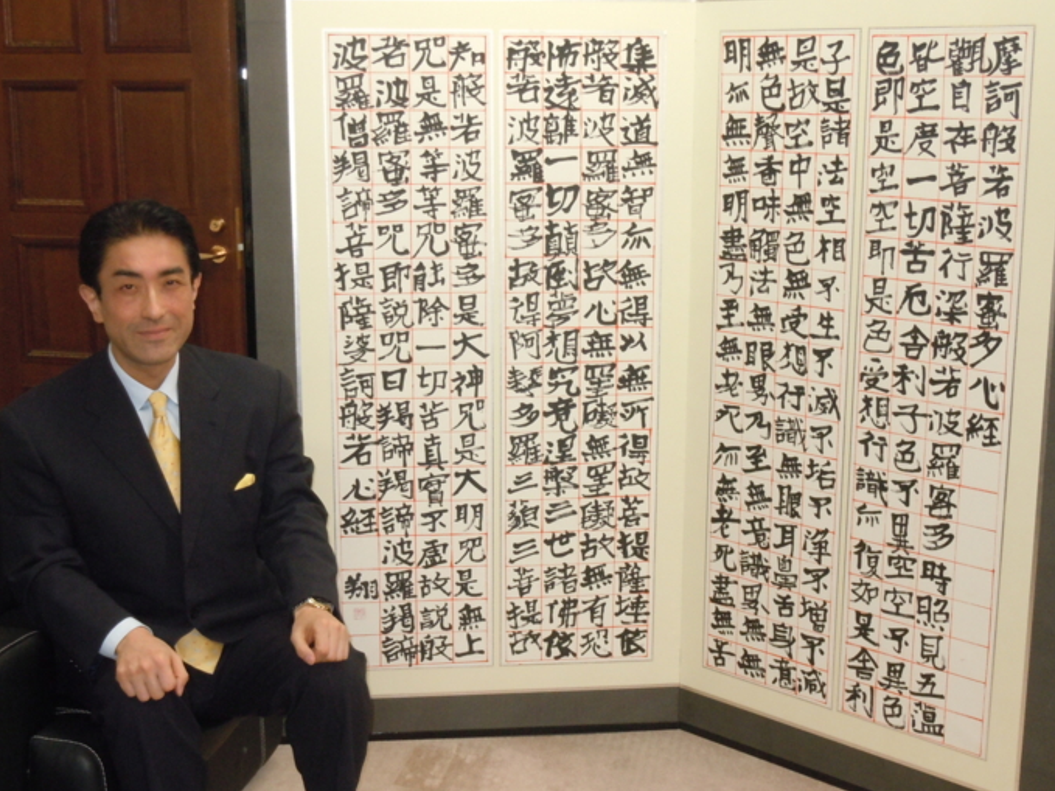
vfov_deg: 27.5
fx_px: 1615
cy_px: 437
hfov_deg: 36.2
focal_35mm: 53
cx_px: 519
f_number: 4.6
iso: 400
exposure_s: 1/30
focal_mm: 8.1
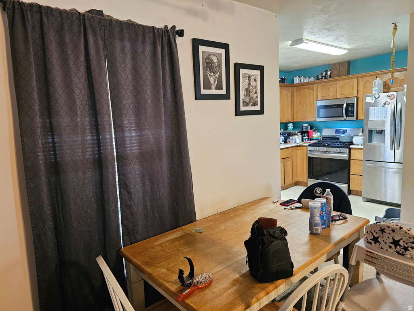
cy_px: 156
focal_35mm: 23
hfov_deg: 73.9
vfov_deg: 58.9
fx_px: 275
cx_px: 207
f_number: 1.7
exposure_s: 1/120
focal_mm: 6.3
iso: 800
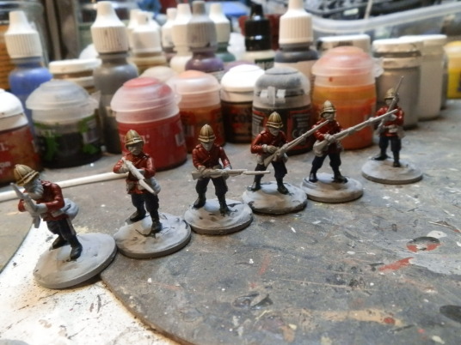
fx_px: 373
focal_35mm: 28
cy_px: 172
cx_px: 230
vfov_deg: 49.7
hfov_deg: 63.4
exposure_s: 1/100
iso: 400
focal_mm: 5
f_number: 3.1
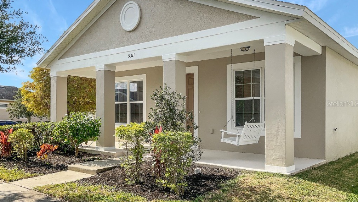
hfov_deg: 61.0
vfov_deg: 36.7
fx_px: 304
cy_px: 103
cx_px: 179
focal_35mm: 32
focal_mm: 3
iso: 16
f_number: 1.8
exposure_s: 1/1412
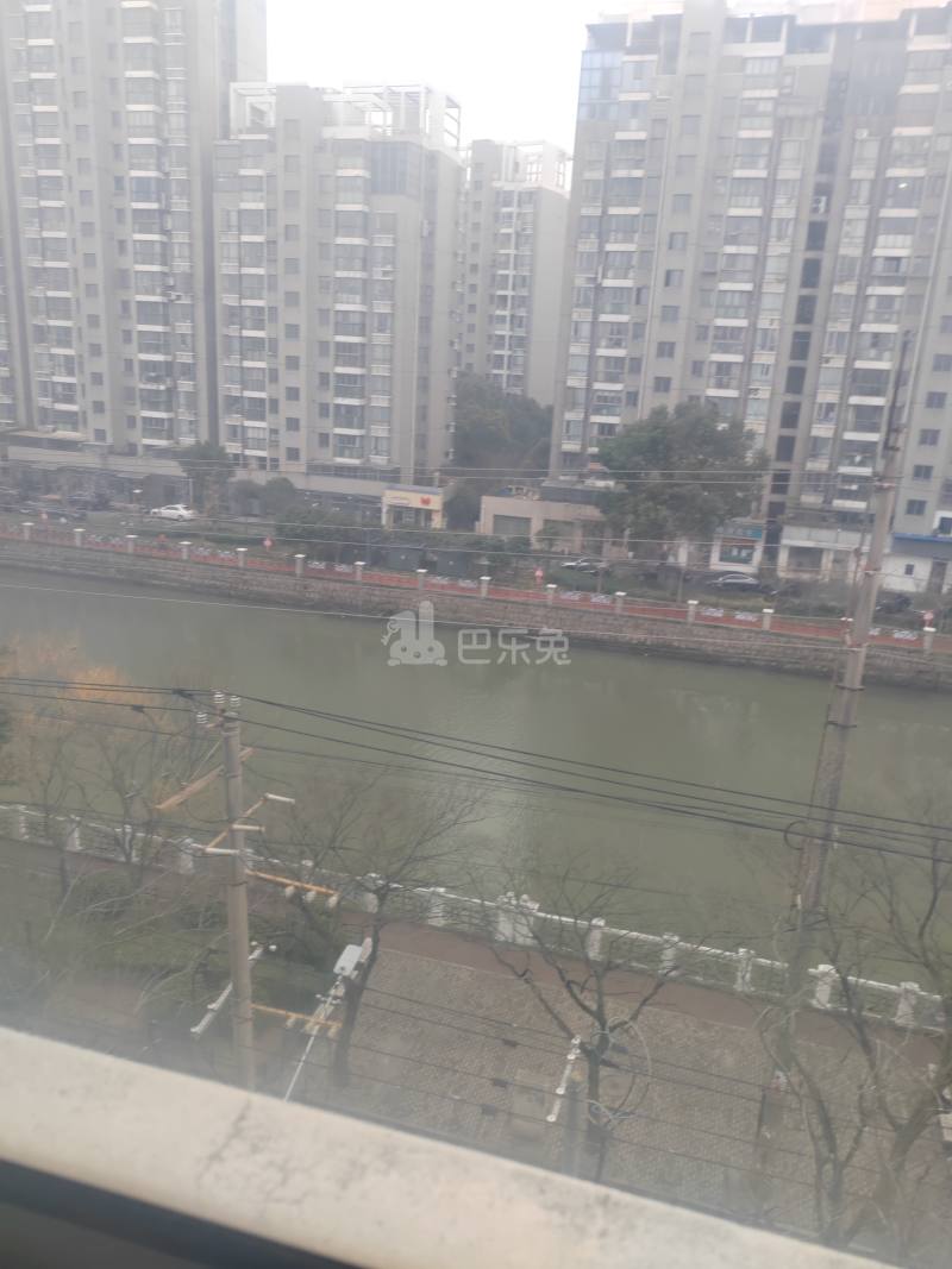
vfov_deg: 65.3
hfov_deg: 51.3
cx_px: 476
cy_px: 634
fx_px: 990
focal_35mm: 27
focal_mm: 6.14
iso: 160
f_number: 1.8
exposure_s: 1/100
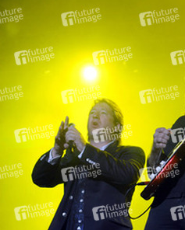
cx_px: 170
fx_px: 684
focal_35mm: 100
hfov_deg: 15.2
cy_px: 114
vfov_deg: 19.2
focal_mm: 70
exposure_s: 1/250
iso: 5000
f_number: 5.6
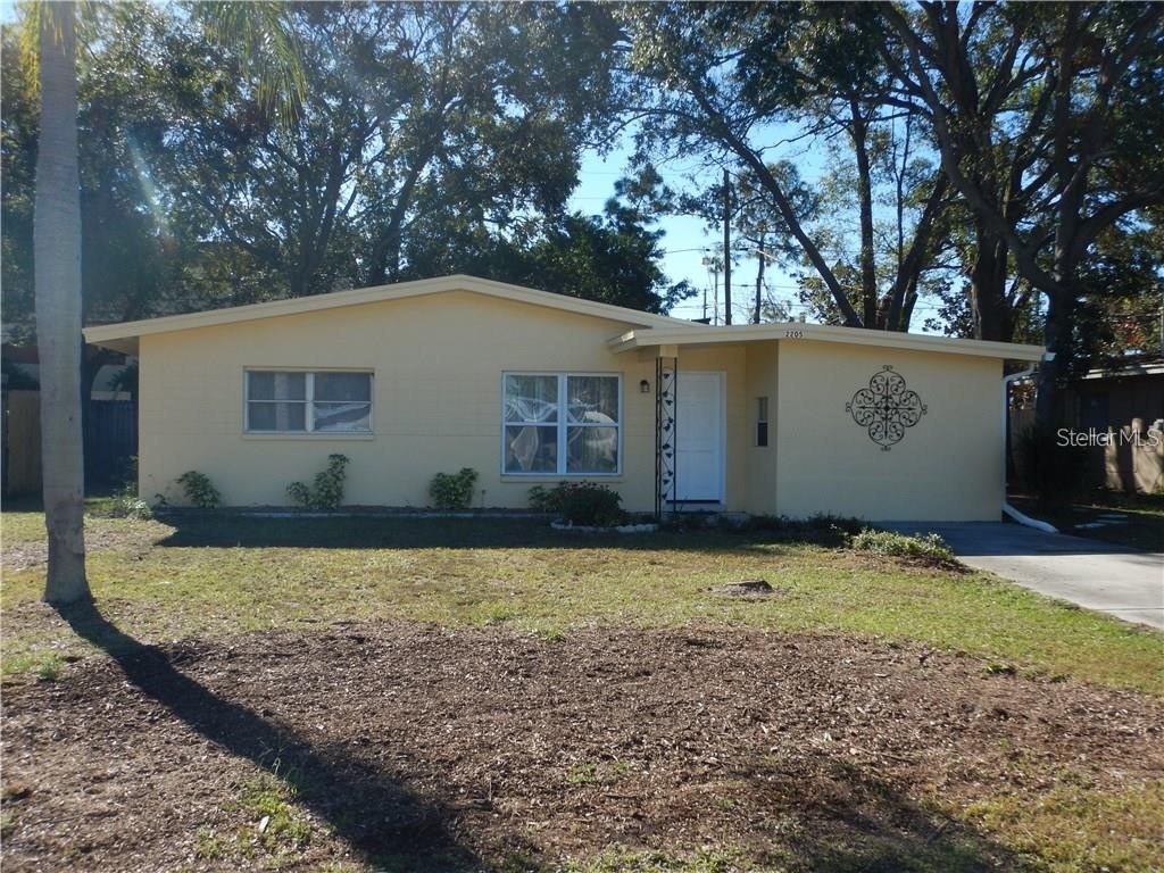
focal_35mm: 34
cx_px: 582
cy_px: 436
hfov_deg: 54.0
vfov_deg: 41.8
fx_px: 1143
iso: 125
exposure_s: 1/640
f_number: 4.2
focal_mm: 6.1
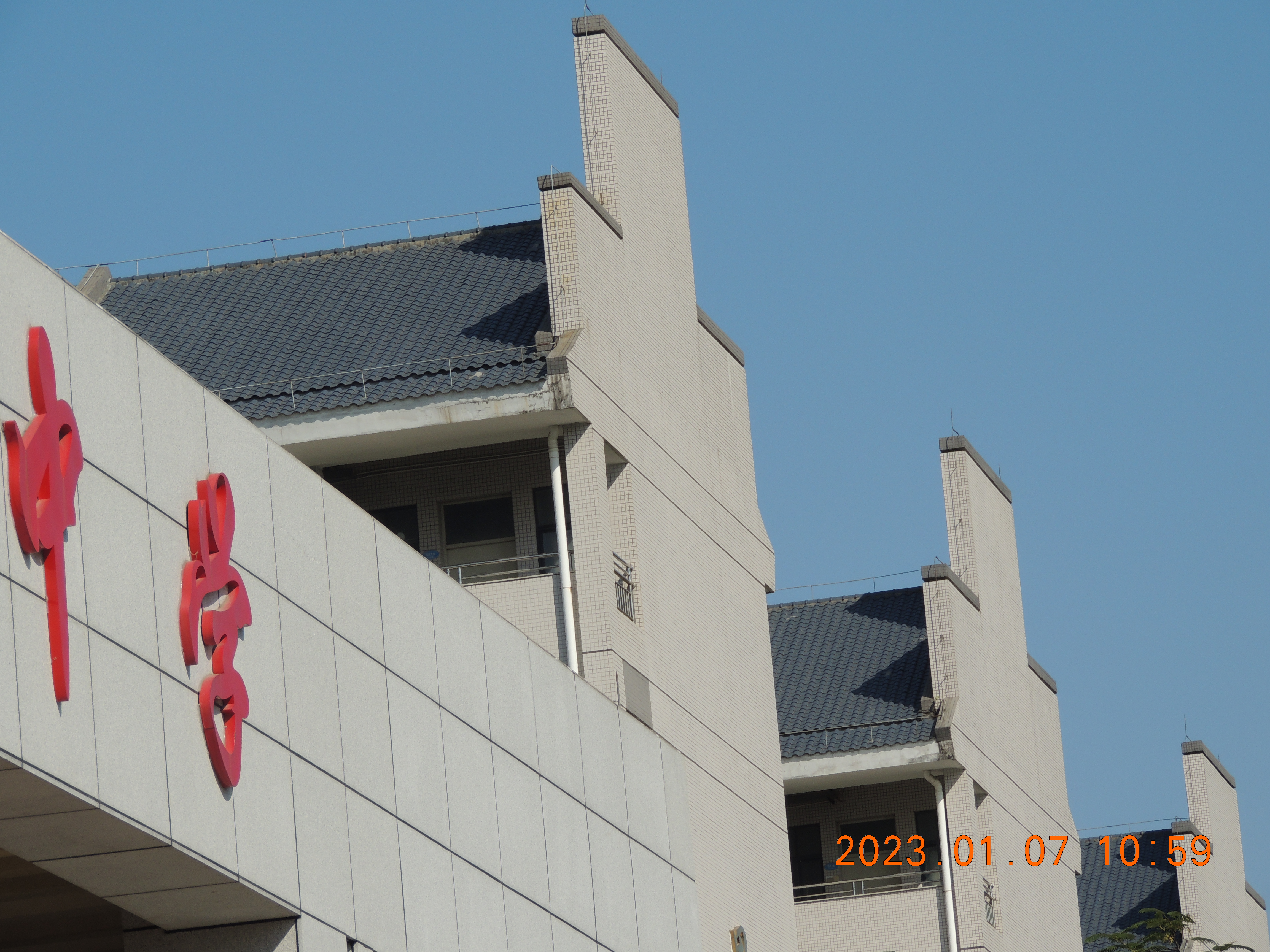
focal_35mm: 200
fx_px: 7338
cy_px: 476
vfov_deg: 7.4
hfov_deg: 9.9
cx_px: 635
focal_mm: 35.6
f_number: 4.6
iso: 100
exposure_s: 1/1000
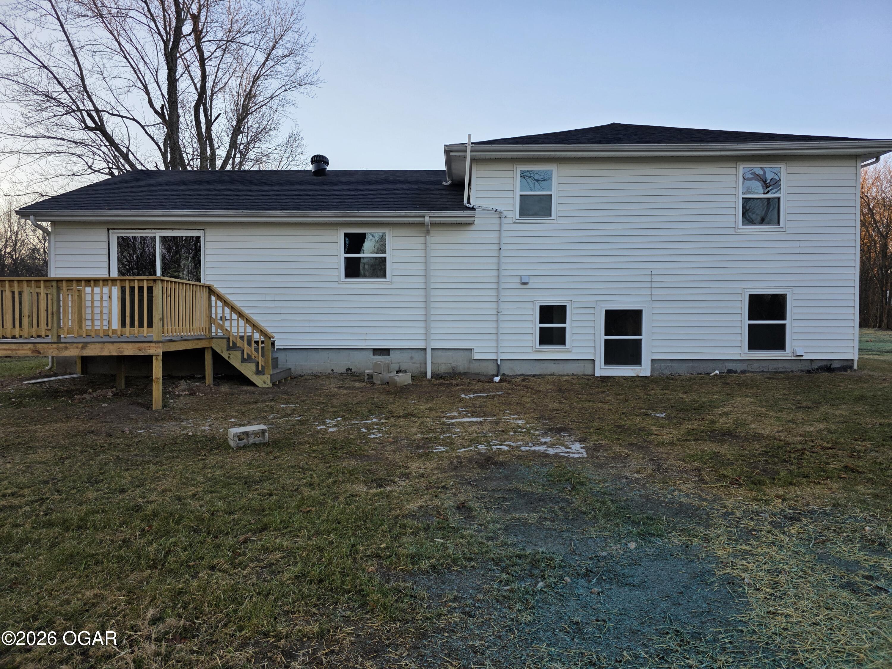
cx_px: 446
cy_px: 334
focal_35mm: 23
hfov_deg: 73.9
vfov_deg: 58.9
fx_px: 593
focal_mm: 6.3
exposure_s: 1/359
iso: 50
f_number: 1.7
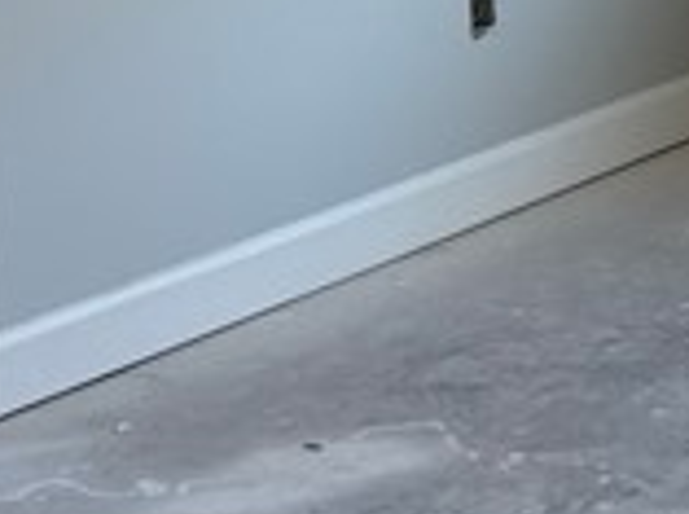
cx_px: 1703
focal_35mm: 157
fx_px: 3118
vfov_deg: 9.1
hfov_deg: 10.6
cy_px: -334
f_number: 1.78
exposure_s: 1/121
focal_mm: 6.76
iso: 64
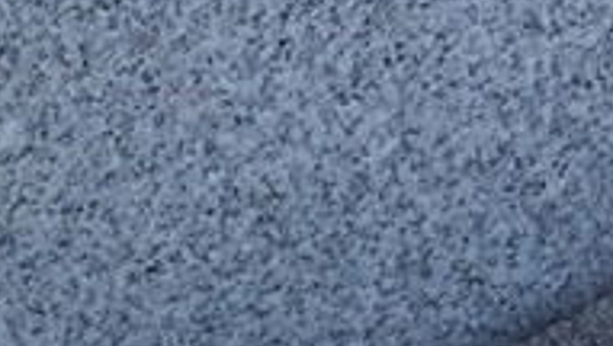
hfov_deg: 12.3
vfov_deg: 7.3
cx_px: -501
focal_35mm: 159
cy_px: 726
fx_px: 2588
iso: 25
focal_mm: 3.3
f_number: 2.4
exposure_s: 1/574
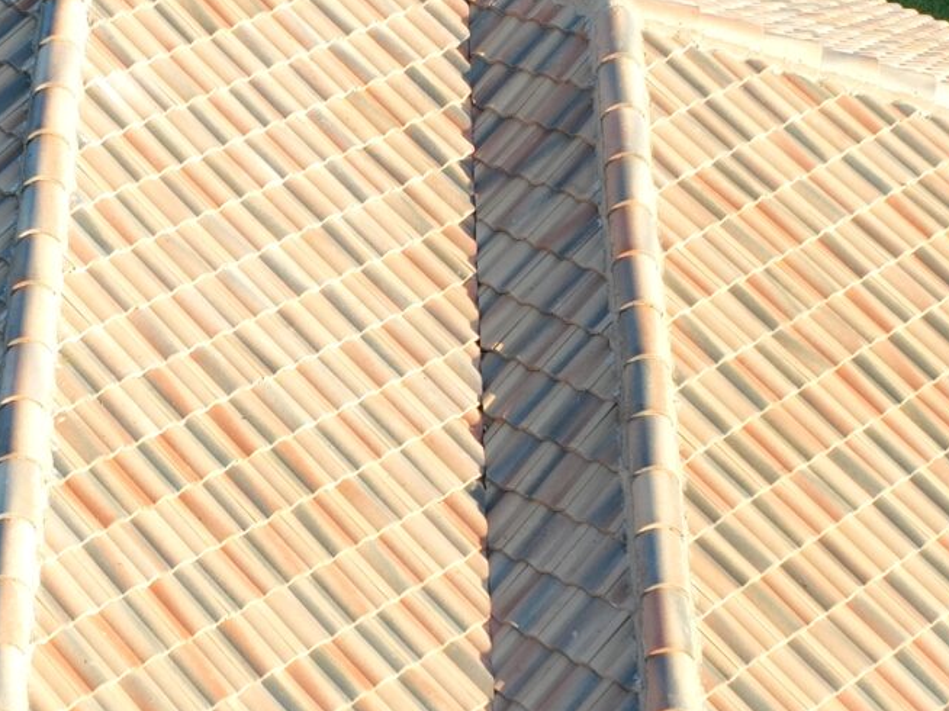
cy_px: 527
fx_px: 2576
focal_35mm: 94
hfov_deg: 20.4
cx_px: 87
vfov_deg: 15.6
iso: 120
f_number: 2.8
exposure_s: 1/60
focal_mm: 12.29
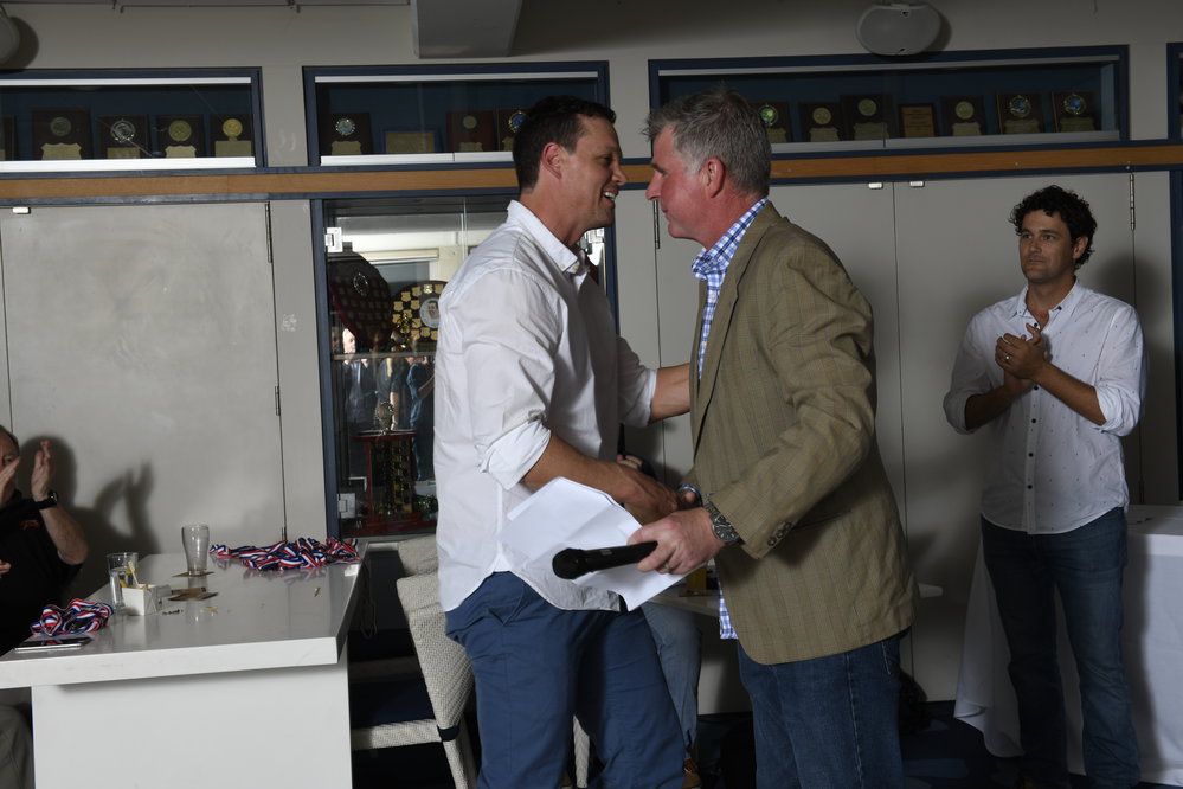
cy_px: 394
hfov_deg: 43.6
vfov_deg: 29.9
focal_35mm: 45
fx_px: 1479
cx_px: 592
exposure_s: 1/125
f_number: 9
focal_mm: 45
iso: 320
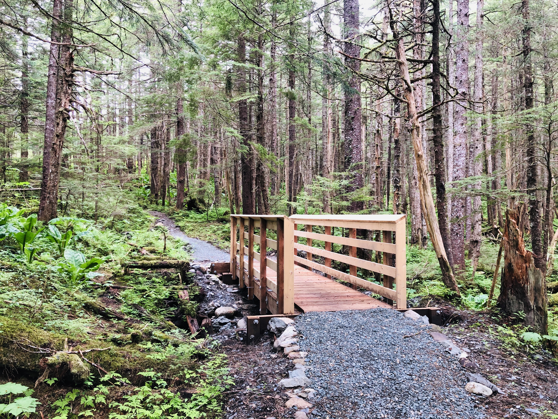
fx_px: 451
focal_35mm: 28
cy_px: 210
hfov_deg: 63.4
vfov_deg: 49.7
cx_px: 279
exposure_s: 1/24
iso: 32
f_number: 1.8
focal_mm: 4
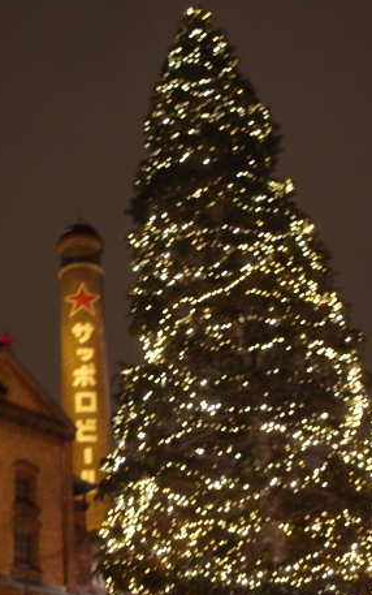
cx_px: 141
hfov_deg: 22.3
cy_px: 314
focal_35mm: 58
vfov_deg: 35.1
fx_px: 940
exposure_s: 1/13
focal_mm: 10.83
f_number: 2
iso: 200
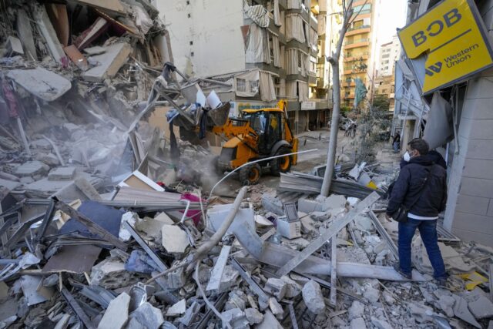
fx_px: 219
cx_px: 246
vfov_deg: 73.8
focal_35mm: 16
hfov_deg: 96.7
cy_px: 164
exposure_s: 1/1250
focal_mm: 16
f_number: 4
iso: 2000
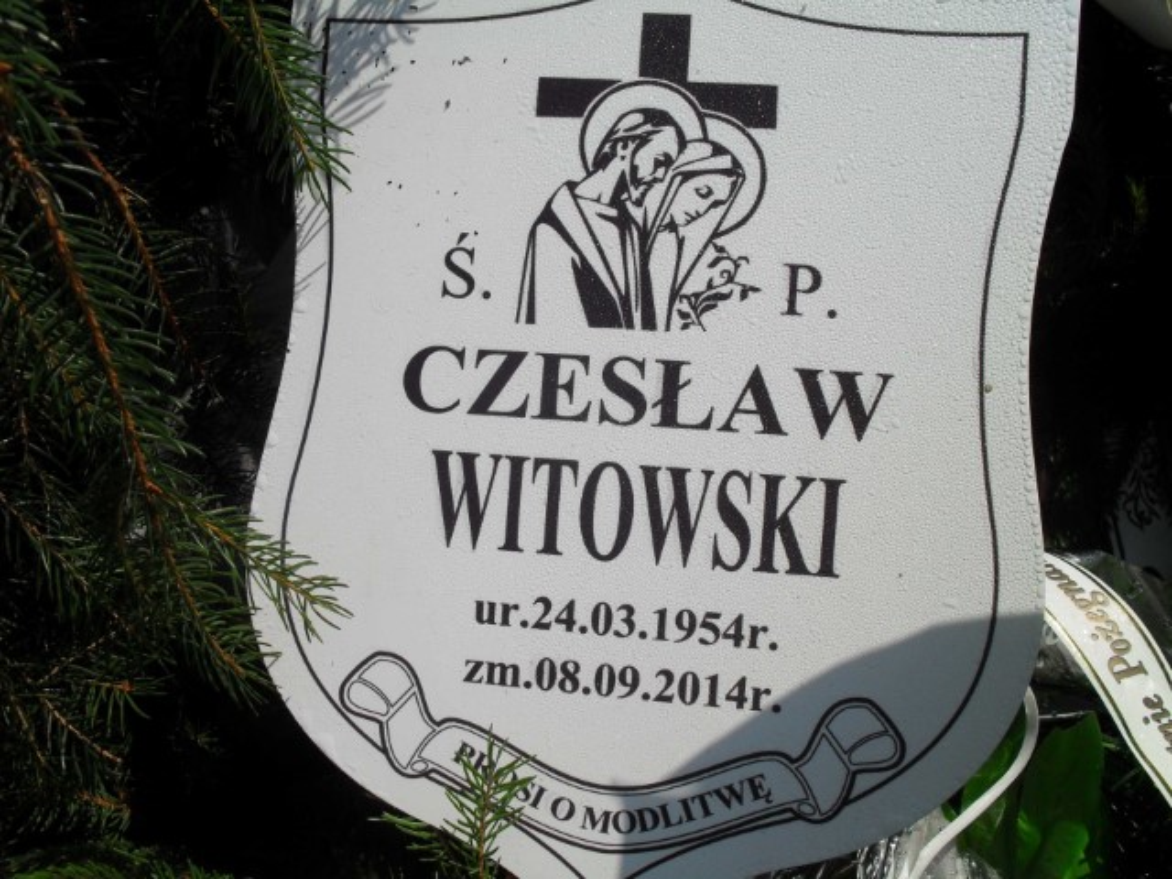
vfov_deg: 40.7
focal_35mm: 35
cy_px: 440
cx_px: 586
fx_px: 1185
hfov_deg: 52.6
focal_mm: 6.3
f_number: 8.4
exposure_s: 1/350
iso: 100
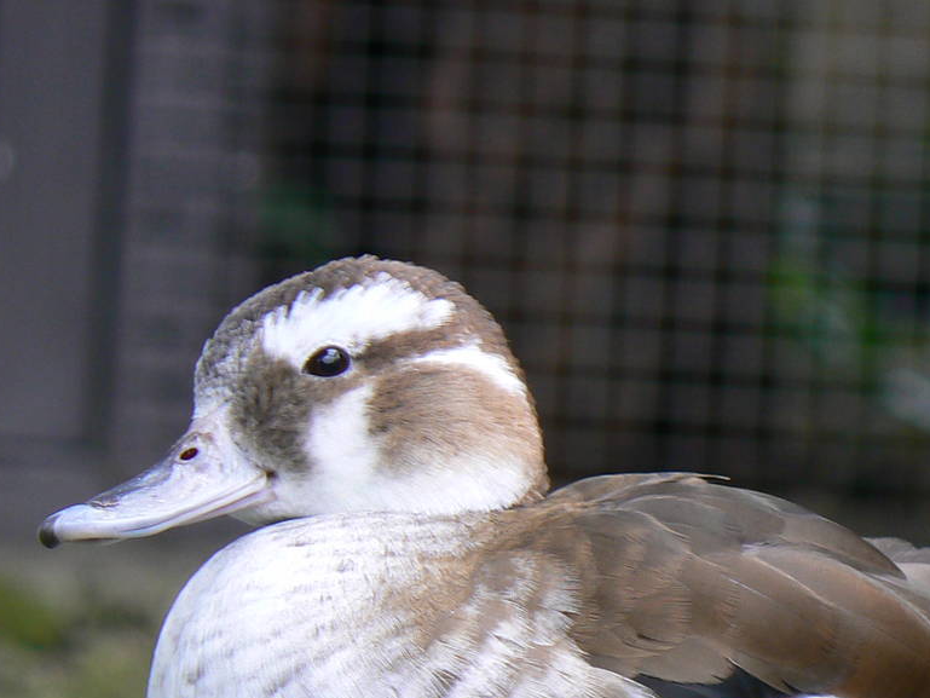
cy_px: 716
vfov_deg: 3.0
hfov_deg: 4.0
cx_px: 663
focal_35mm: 493
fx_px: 13247
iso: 80
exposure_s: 1/50
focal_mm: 39.5
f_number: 3.6
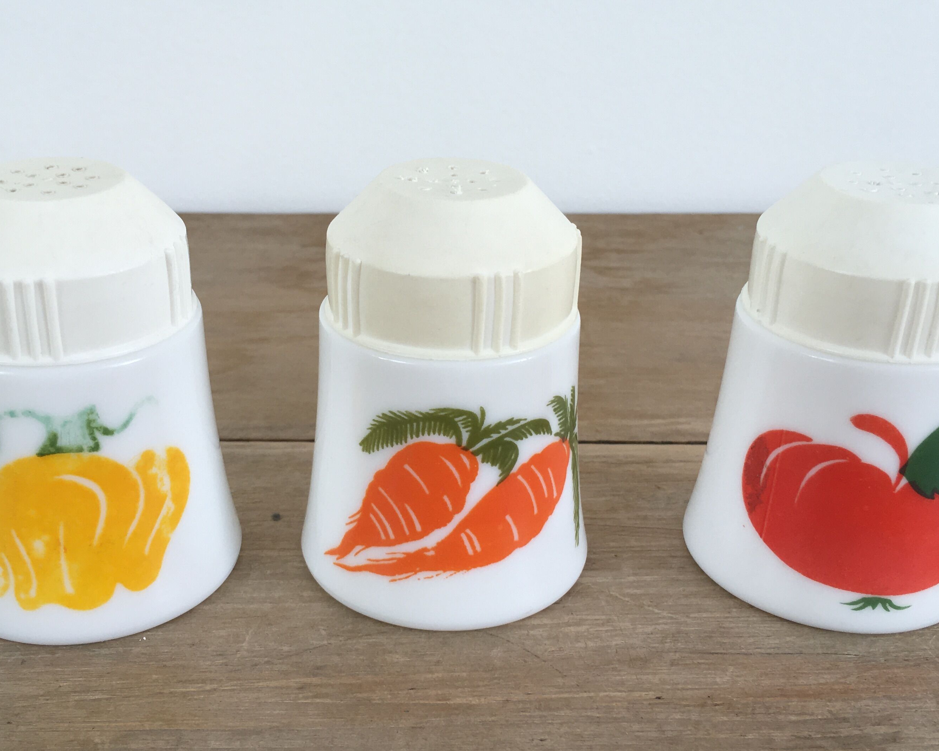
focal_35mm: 43
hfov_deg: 42.9
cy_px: 393
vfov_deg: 34.9
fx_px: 1195
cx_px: 445
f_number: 2.2
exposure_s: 1/100
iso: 25
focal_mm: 4.15
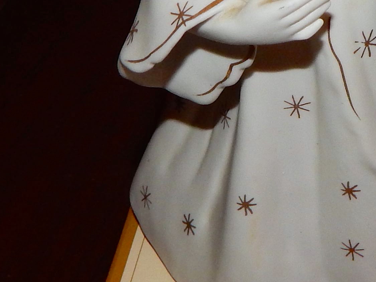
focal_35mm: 94
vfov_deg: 15.3
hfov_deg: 20.0
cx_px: 411
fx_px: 1021
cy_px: -38
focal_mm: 4
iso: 200
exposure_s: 1/30
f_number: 6
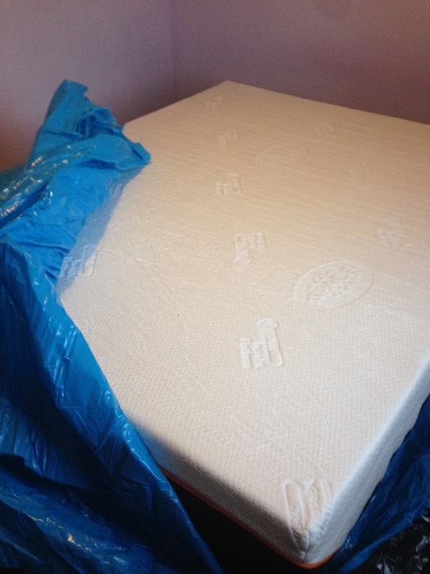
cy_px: 287
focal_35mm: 33
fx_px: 547
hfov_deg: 42.9
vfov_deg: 55.4
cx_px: 215
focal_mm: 4.12
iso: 125
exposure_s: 1/20
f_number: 2.4
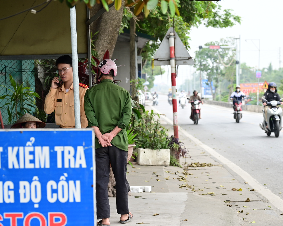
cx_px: 232
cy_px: 176
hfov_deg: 16.6
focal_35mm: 115
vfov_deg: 13.4
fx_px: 963
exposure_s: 1/200
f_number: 4
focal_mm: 63
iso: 160
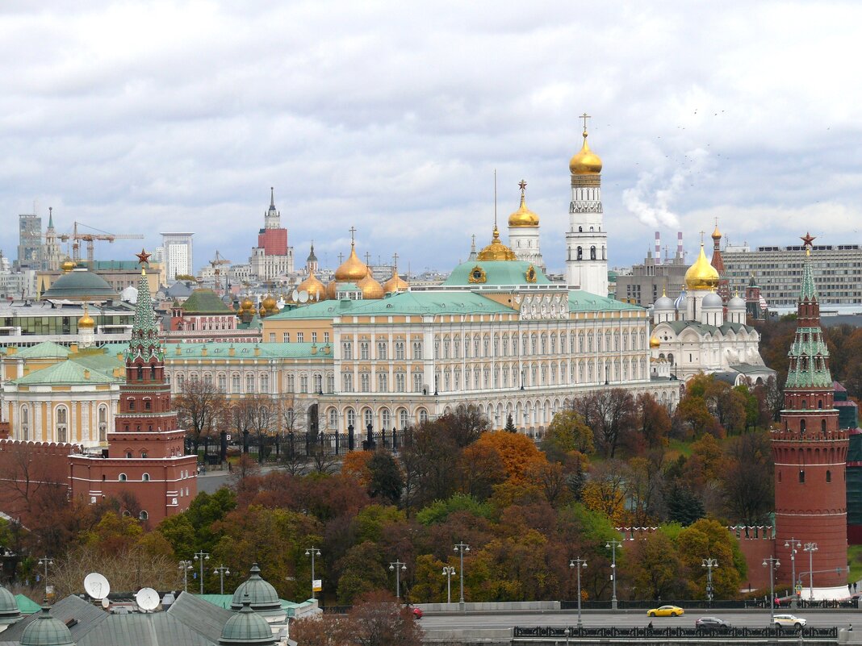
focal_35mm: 151
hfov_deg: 13.1
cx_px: 431
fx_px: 3760
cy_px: 323
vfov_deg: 9.8
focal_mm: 28.6
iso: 100
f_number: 4
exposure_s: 1/200
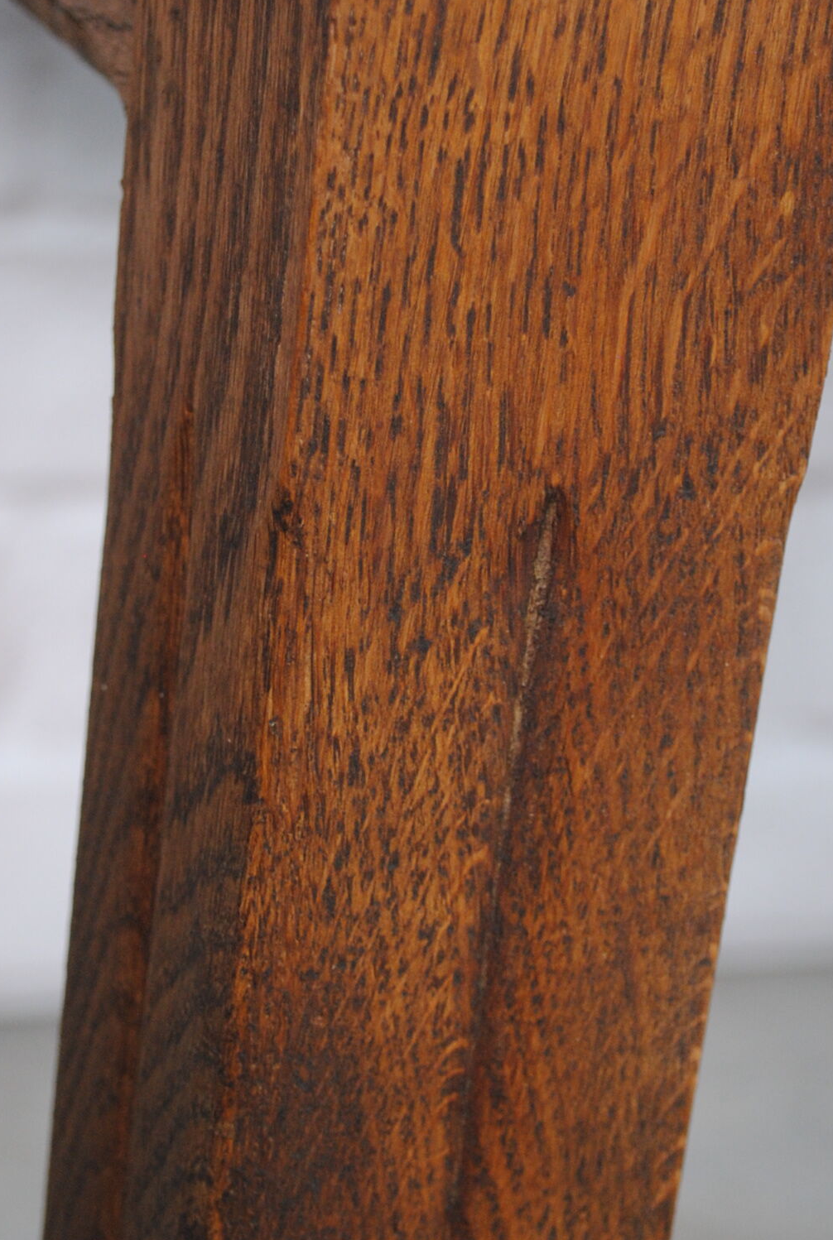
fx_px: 4006
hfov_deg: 11.9
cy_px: 712
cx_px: 425
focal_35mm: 116
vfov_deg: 17.6
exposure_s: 1/30
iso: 400
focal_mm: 40
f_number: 5.3
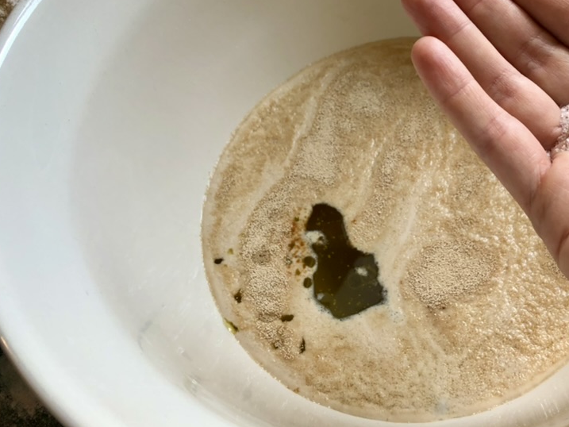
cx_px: 394
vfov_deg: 35.7
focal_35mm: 40
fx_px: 658
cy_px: 156
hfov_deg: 45.8
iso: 64
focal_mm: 3.99
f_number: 1.8
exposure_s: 1/120
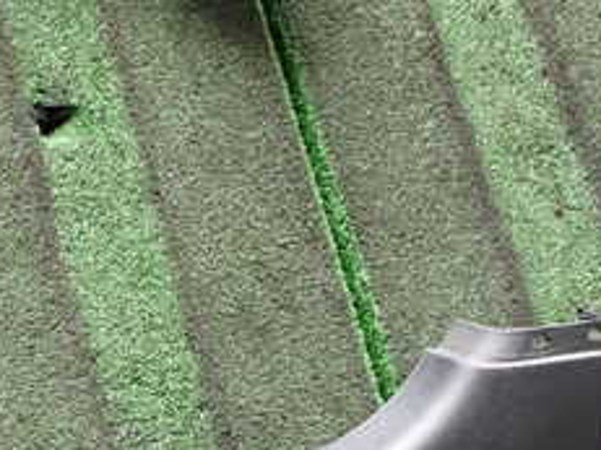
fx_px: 1128
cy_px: 523
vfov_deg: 21.2
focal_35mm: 65
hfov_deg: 27.6
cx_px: -39
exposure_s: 1/100
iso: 640
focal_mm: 4.5
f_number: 2.8
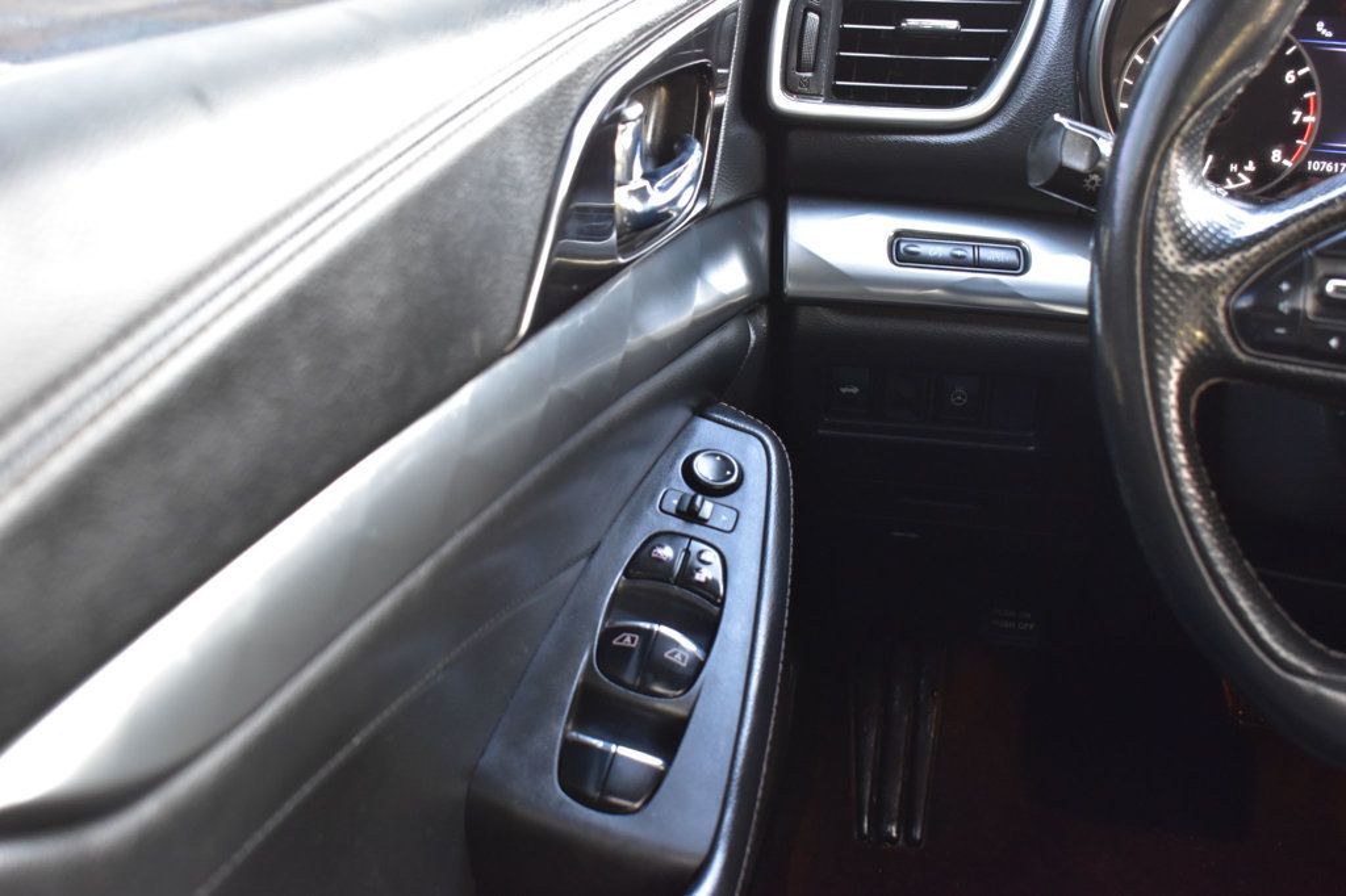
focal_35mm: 42
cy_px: 448
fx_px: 1570
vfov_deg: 31.9
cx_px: 673
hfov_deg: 46.4
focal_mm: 28
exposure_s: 1/15
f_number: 6.3
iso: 1400
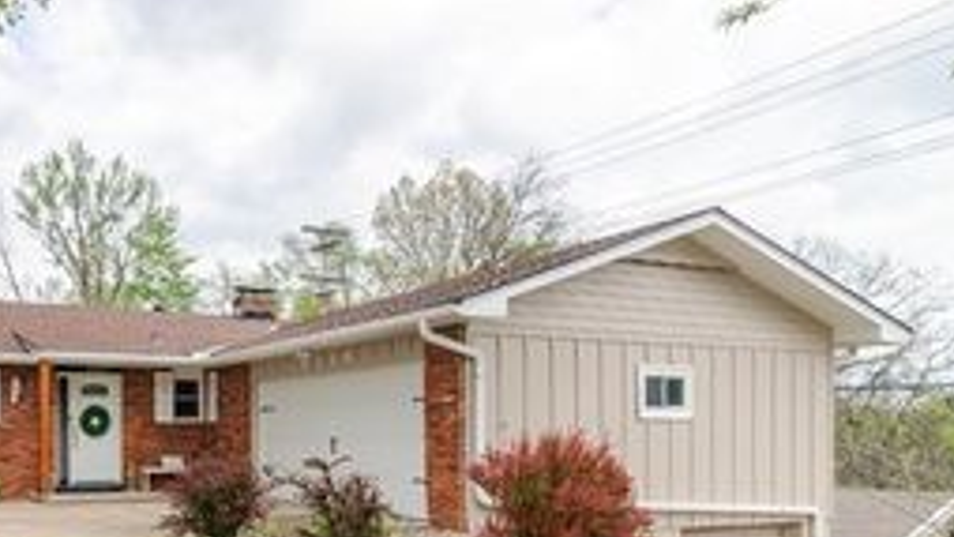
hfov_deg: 55.2
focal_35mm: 33
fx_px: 835
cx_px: 188
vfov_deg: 34.4
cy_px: 441
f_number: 4
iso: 80
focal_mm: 16
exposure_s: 1/1250
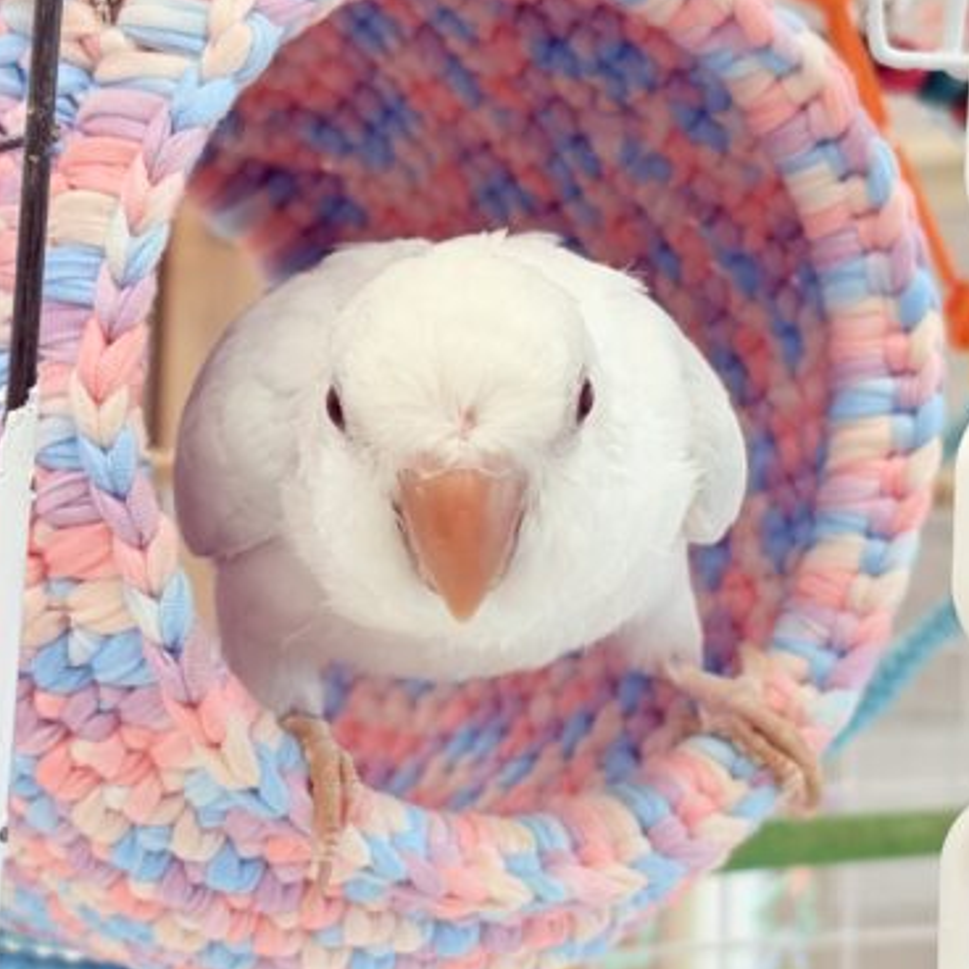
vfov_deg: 21.6
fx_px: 2534
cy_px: 574
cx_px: 521
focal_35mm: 80
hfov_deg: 21.6
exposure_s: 1/100
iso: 100
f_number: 1.6
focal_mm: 5.96
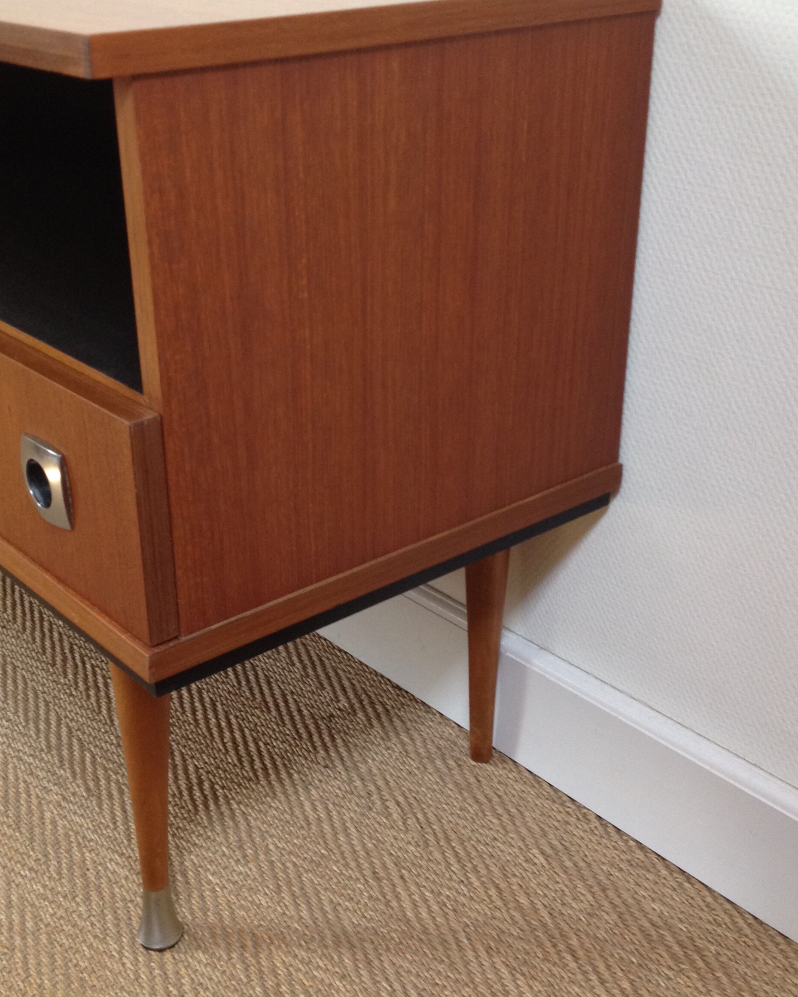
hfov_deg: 31.4
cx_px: 346
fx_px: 1417
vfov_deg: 38.8
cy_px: 494
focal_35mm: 48
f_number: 2.4
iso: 100
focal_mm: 4.28
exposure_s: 1/20
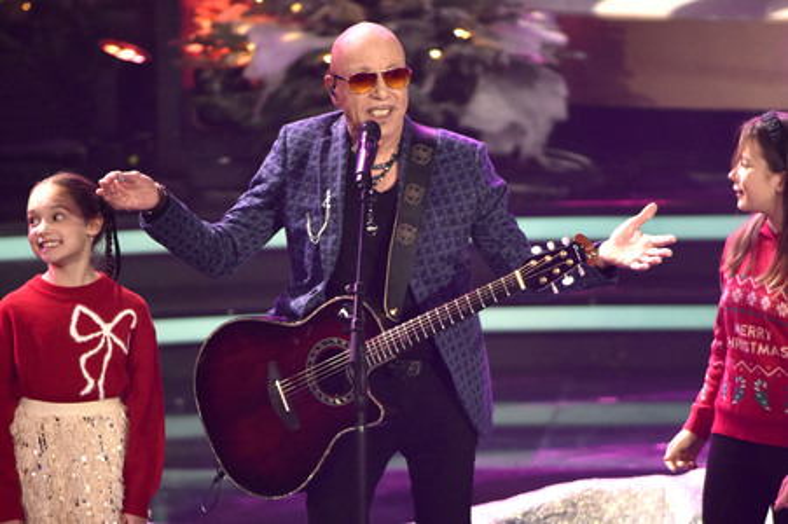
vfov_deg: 4.6
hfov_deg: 6.9
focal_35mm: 300
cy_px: 262
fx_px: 6562
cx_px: 394
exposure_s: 1/320
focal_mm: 300
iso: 4000
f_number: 4
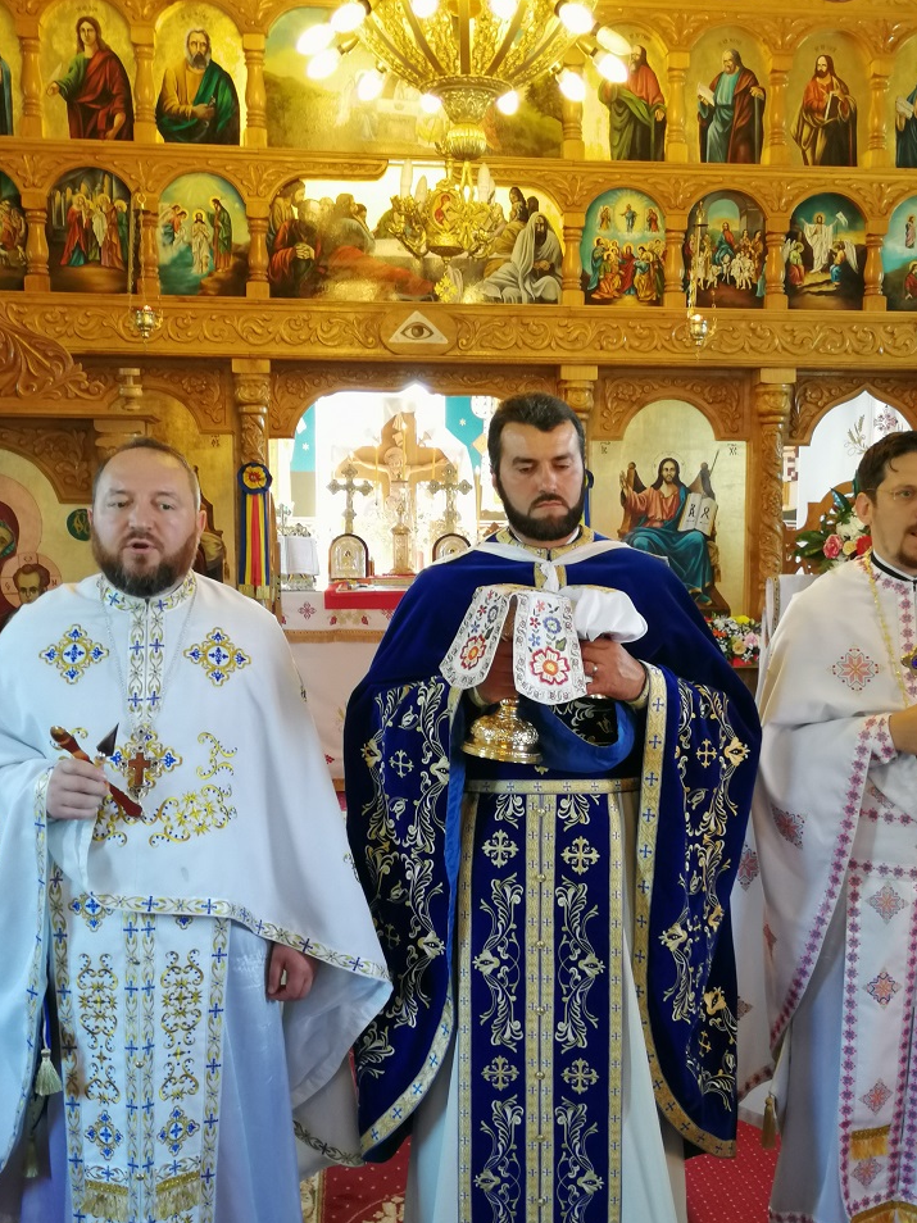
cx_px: 528
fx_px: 1378
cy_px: 695
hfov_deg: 36.7
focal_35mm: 39
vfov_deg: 47.7
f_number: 1.8
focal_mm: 3.95
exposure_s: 1/33.3
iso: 250
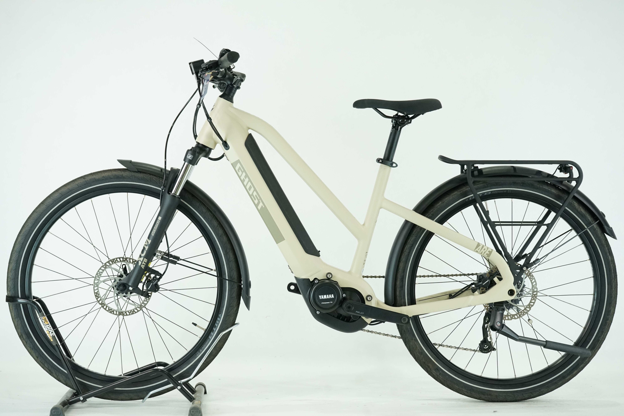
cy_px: 208
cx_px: 312
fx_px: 1127
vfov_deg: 20.9
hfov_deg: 31.0
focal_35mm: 65
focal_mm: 65
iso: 2500
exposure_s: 1/200
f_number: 7.1
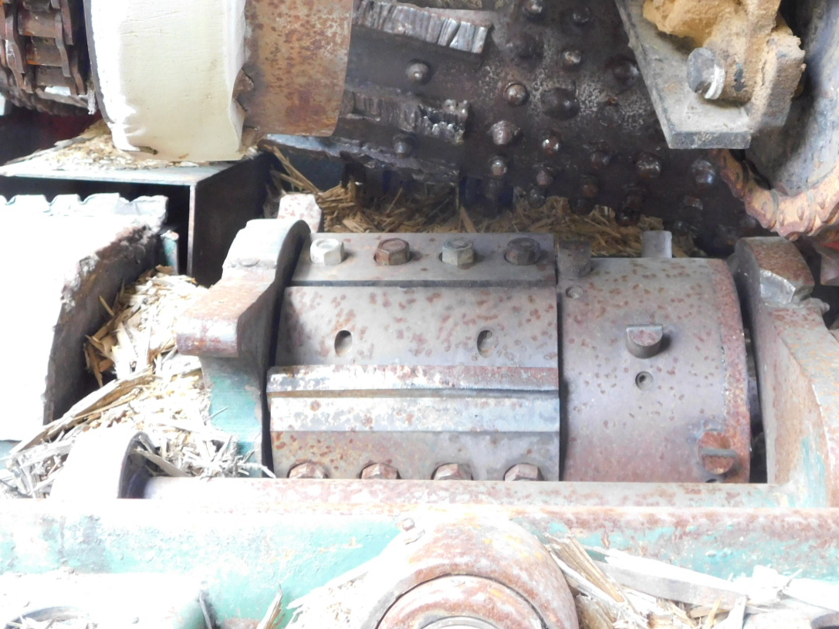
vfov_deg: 27.2
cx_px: 496
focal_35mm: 53
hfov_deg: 36.1
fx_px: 1284
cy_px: 175
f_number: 3.5
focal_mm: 6.3
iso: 360
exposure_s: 1/30
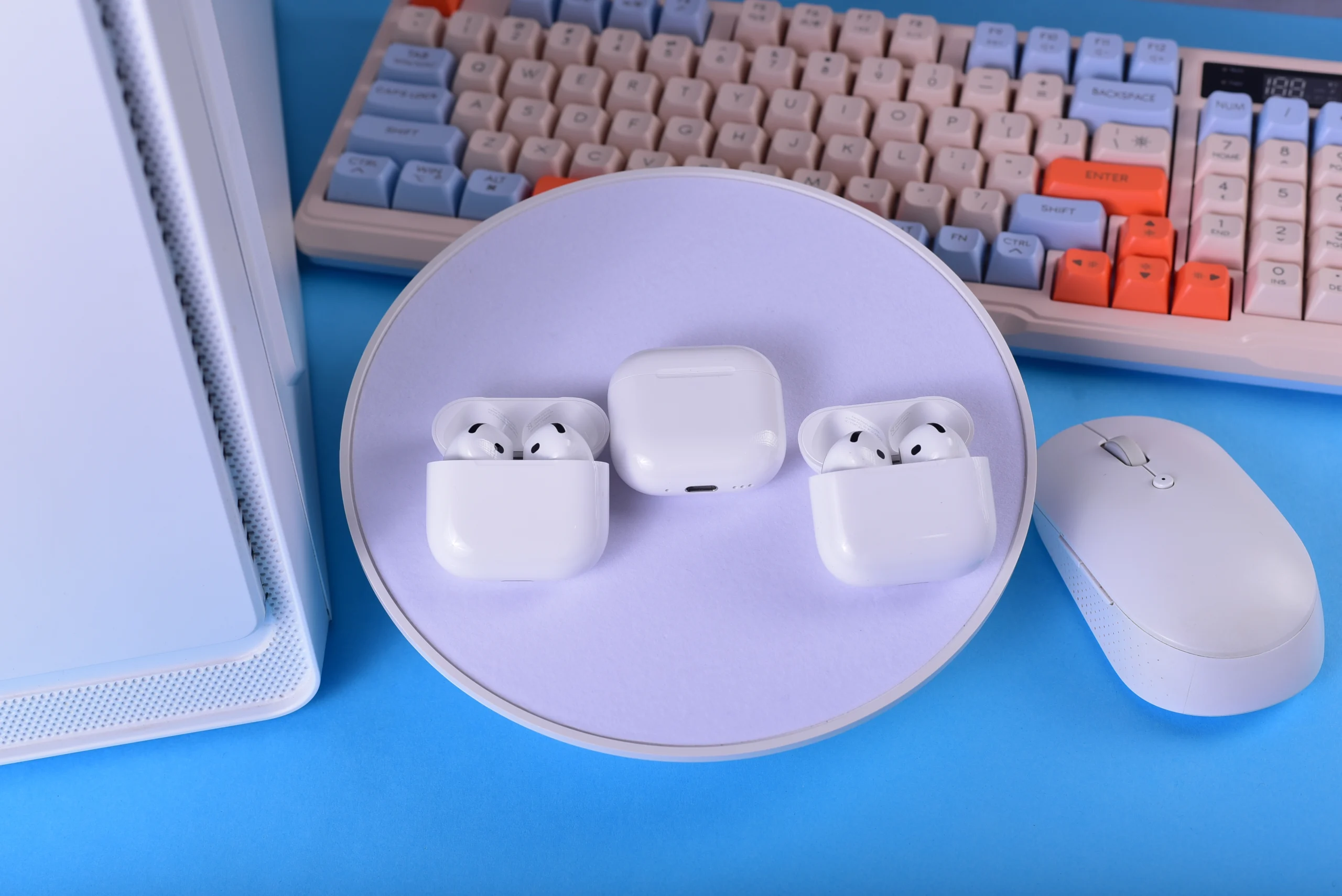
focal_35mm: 50
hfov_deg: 39.6
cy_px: 448
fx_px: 1865
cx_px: 671
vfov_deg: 27.0
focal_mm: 50
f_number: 8
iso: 100
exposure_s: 1/200
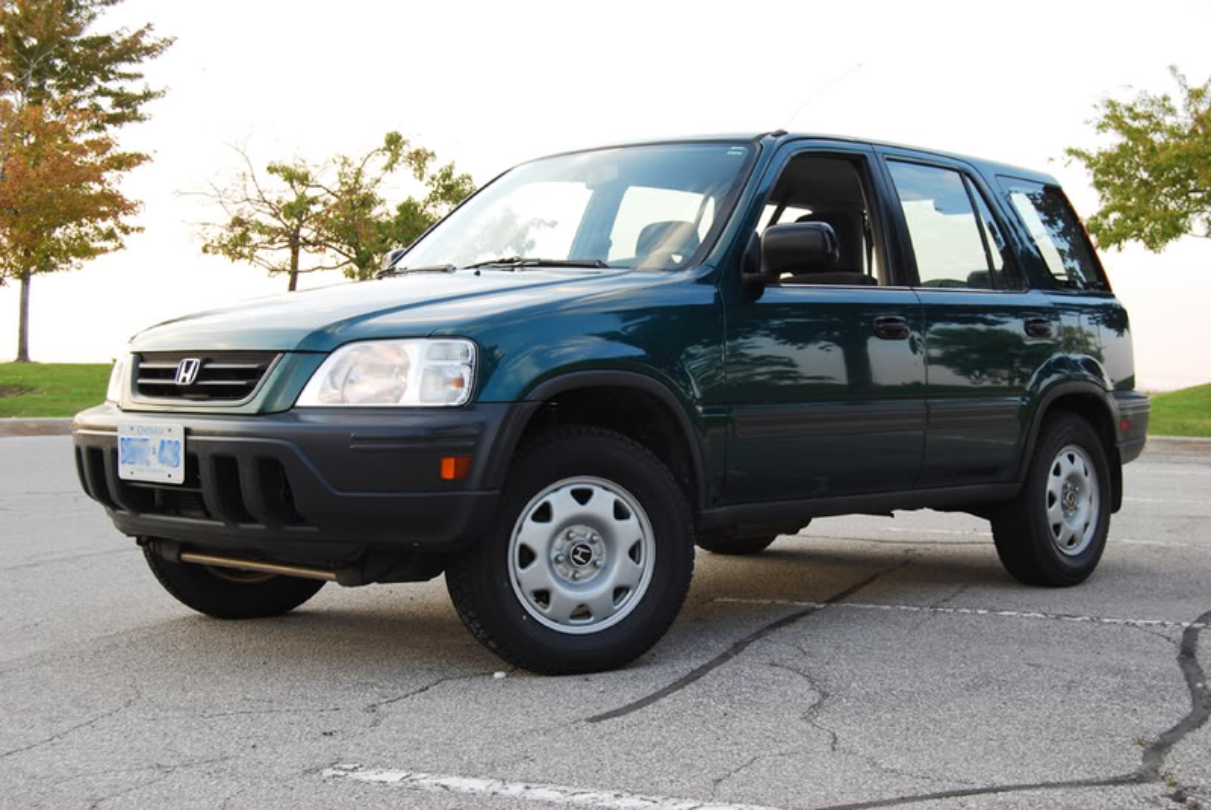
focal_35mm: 51
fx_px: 1717
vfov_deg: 26.5
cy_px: 405
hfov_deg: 38.8
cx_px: 606
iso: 100
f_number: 6.3
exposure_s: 1/30
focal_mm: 34
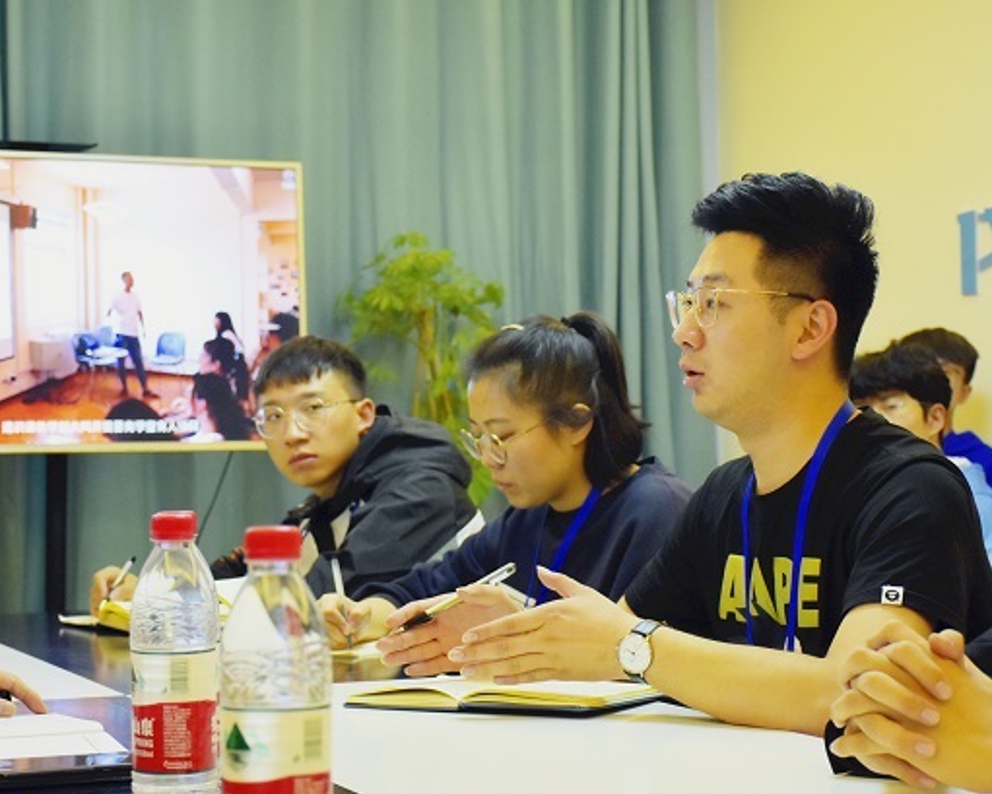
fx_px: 2173
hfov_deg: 25.7
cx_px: 522
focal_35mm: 74
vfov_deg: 20.7
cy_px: 394
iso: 1600
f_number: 5.6
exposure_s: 1/100
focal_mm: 42
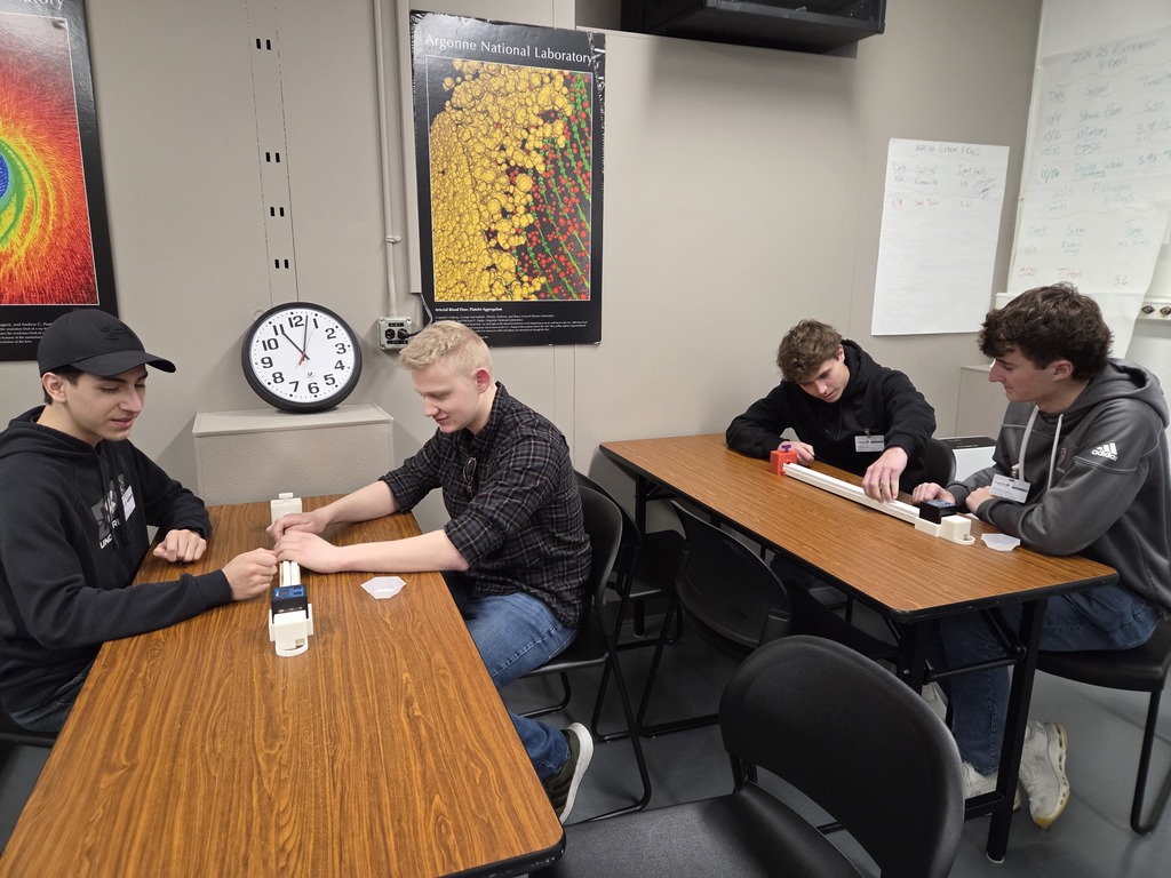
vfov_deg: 58.9
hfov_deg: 73.9
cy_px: 439
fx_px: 778
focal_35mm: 23
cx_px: 586
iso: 800
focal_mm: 5.4
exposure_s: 1/120
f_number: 1.8
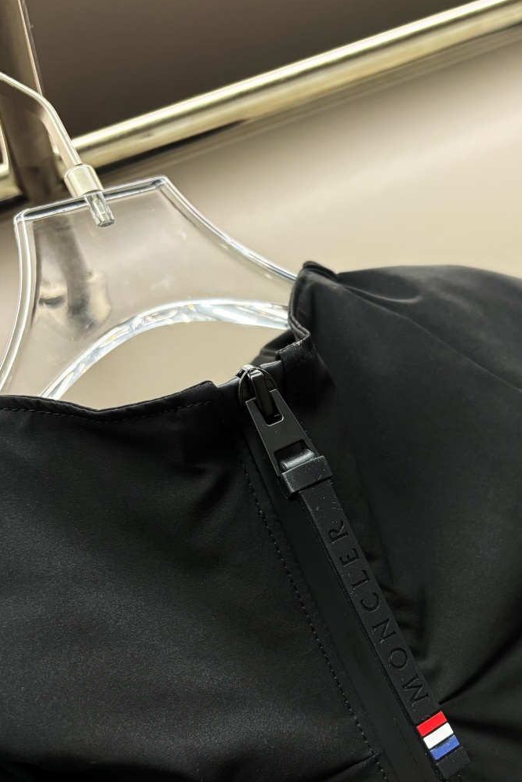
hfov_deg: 33.5
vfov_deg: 48.8
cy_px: 512
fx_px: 848
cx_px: 397
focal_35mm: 39
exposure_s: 1/100
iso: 200
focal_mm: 5.96
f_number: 1.6
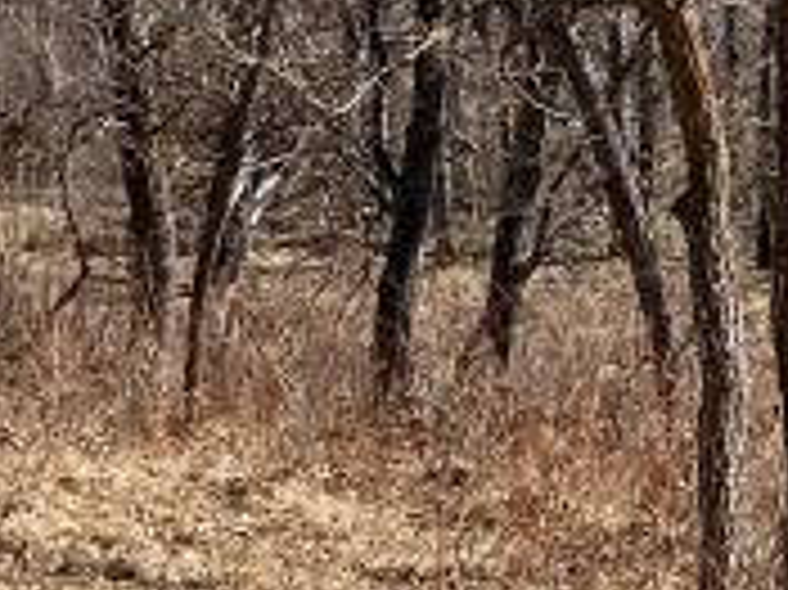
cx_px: 1635
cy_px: -374
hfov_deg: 12.1
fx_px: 3253
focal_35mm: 143
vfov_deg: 9.9
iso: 32
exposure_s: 1/2967
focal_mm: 4.25
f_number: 1.8
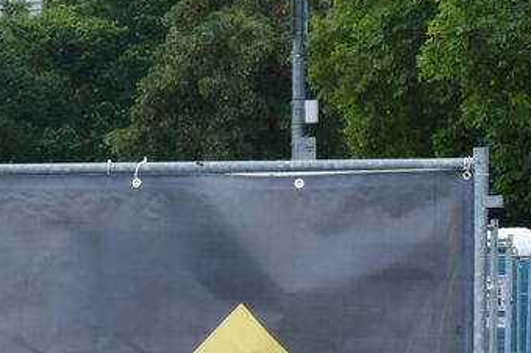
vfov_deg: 3.7
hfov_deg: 5.5
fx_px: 5467
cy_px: 503
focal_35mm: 371
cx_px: -170
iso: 400
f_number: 14
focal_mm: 70
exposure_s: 1/200
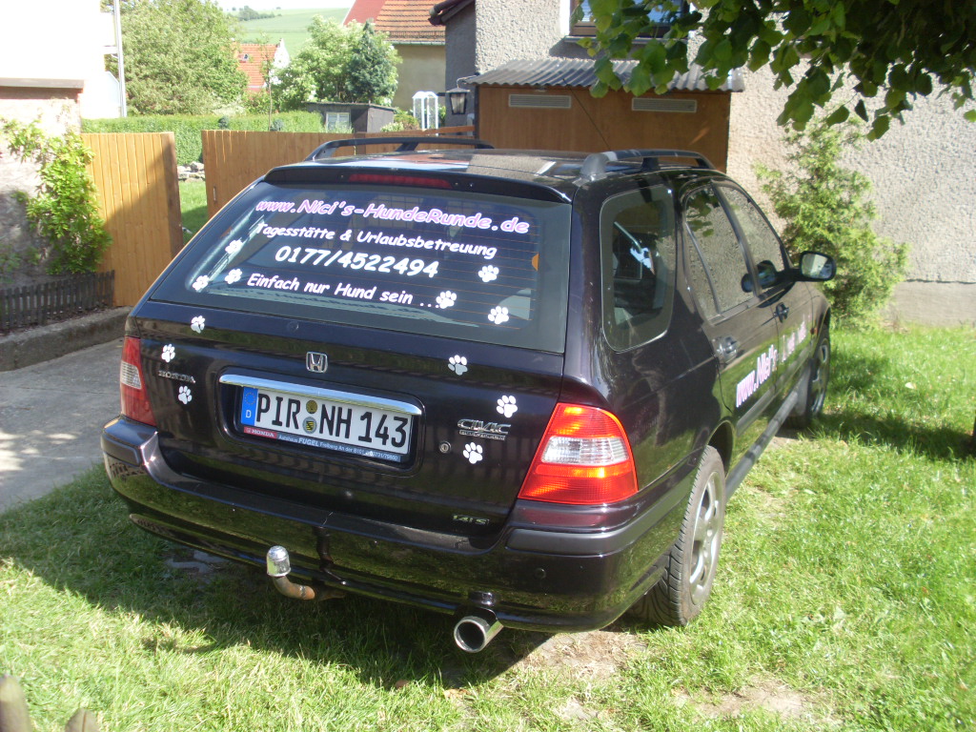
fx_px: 1071
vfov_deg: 37.7
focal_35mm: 38
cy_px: 366
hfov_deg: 49.0
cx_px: 488
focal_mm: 6.3
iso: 80
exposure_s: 1/90
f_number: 7.7
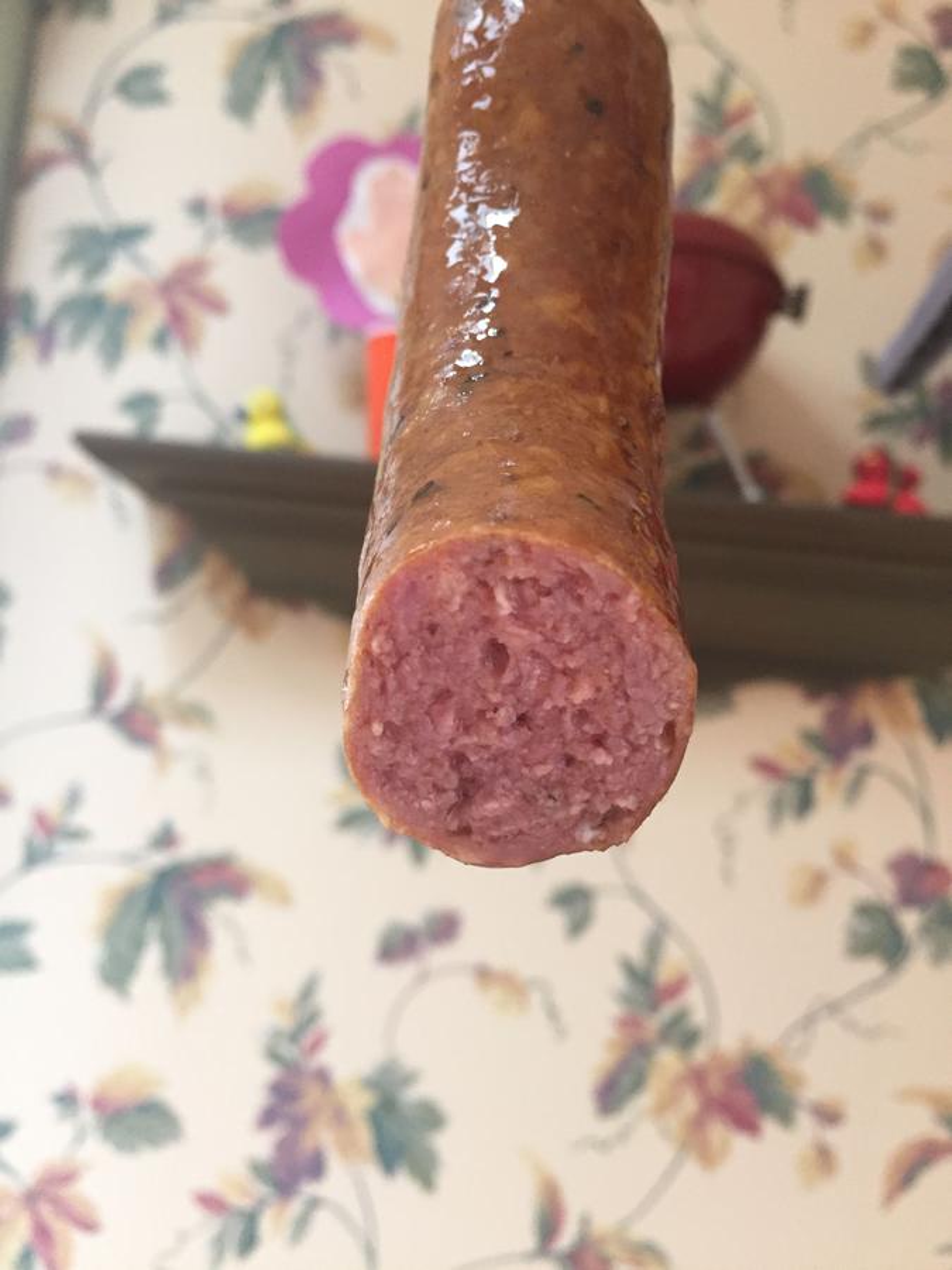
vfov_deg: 61.7
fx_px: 1063
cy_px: 635
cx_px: 476
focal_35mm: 29
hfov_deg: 48.2
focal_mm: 4.15
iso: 200
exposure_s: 1/30
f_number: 2.2
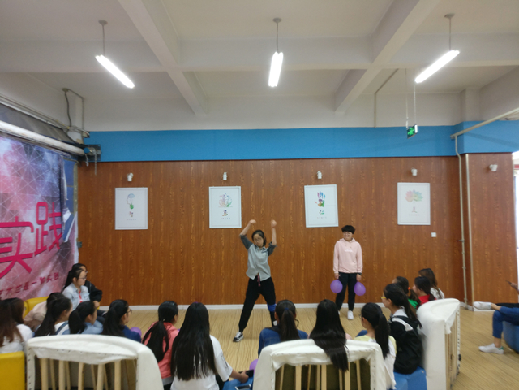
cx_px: 260
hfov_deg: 63.4
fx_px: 420
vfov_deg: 49.7
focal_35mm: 28
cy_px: 195
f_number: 2
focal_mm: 4.26
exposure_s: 1/17
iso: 800
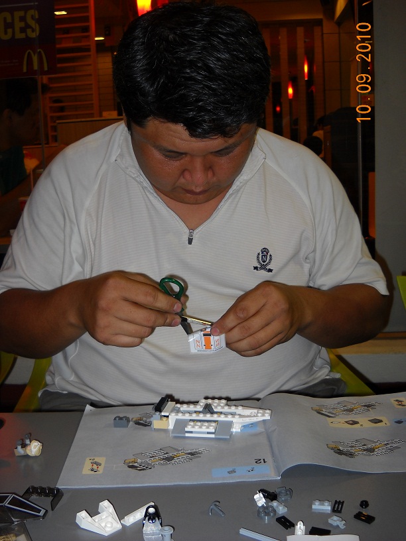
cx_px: 203
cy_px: 270
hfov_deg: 35.1
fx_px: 641
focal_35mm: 41
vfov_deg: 45.8
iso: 64
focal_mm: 6.72
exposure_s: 1/30
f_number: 3.1
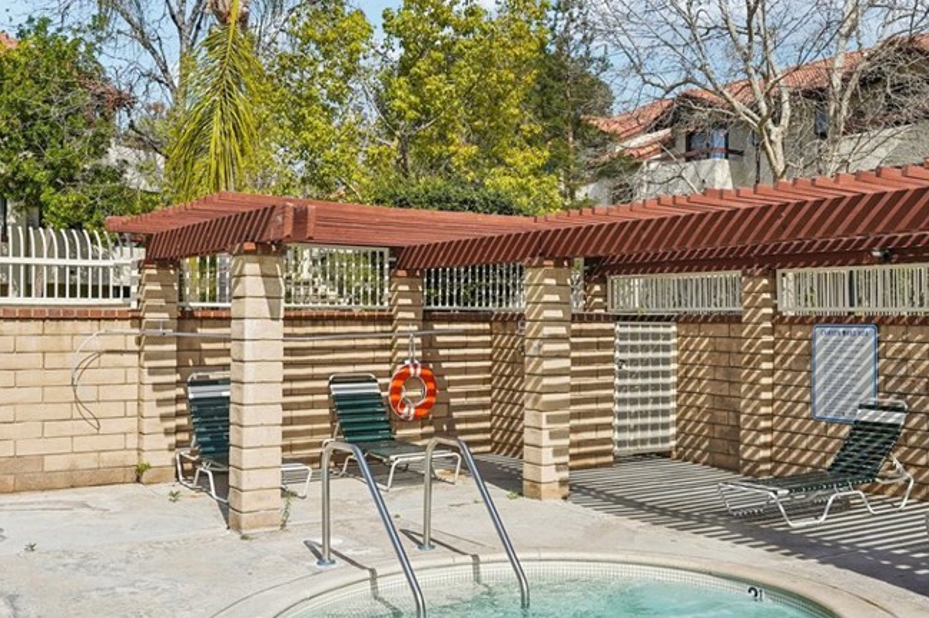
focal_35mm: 41
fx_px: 1057
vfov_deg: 32.6
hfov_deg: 47.1
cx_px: 564
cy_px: 306
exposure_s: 1/1250
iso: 400
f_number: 8
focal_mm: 26
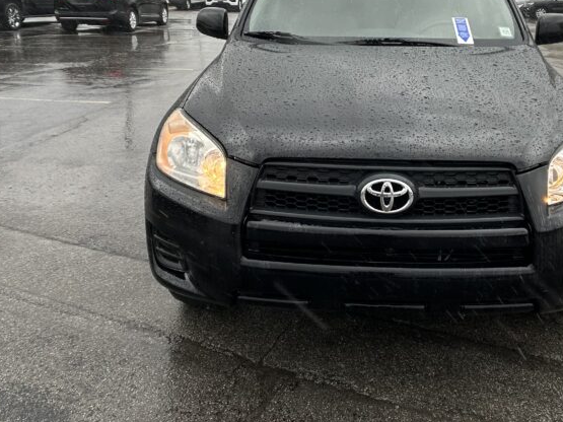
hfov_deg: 39.4
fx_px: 781
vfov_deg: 29.9
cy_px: 117
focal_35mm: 48
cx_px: 346
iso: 40
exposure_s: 1/244
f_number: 1.5
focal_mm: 5.7
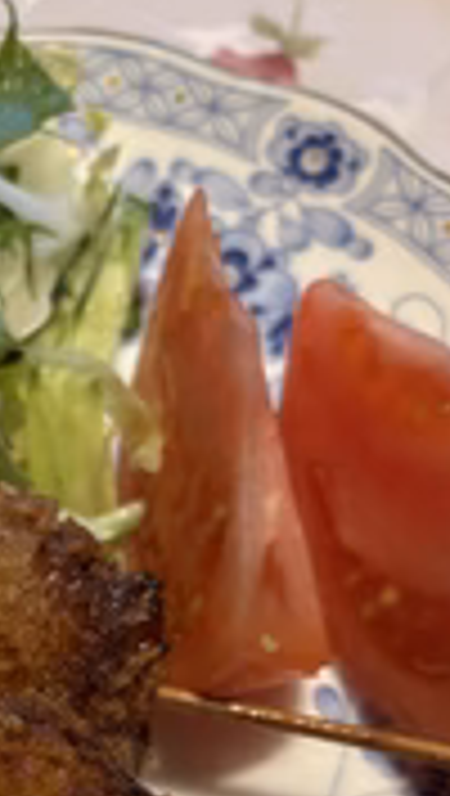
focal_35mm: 64
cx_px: -122
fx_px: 1353
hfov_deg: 17.8
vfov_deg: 30.5
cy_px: 796
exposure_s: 1/50
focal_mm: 5.96
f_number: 1.6
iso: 100
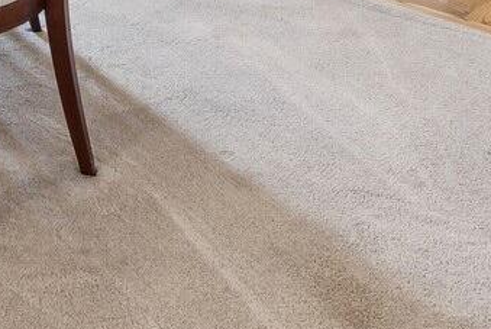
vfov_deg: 15.6
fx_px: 901
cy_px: -362
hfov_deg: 28.3
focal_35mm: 66
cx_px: -17
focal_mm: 14
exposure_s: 1/1.67
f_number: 11
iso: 200
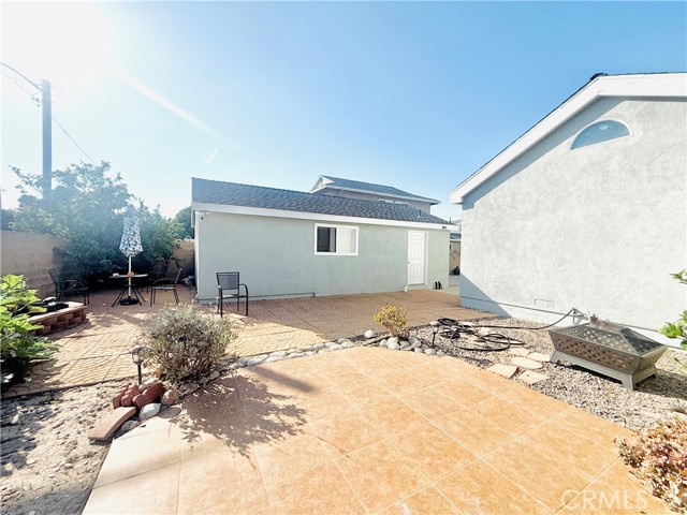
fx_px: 278
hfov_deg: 102.1
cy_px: 258
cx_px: 344
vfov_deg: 85.7
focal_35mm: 14
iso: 50
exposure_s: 1/2320
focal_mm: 2.22
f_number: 2.2
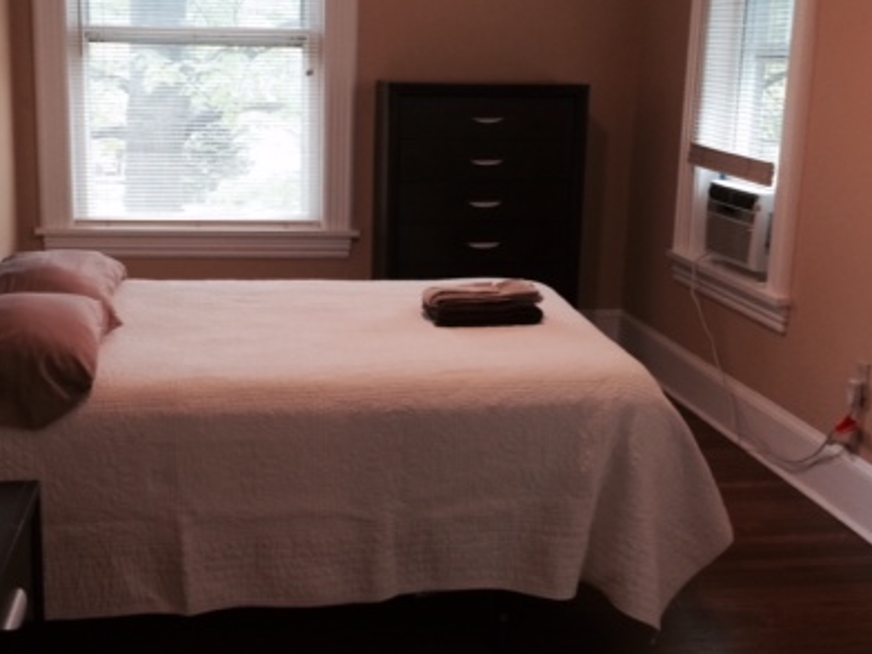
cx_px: 345
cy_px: 291
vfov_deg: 29.7
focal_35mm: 49
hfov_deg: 38.7
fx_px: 1234
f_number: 2.2
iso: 125
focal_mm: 4.12
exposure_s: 1/30
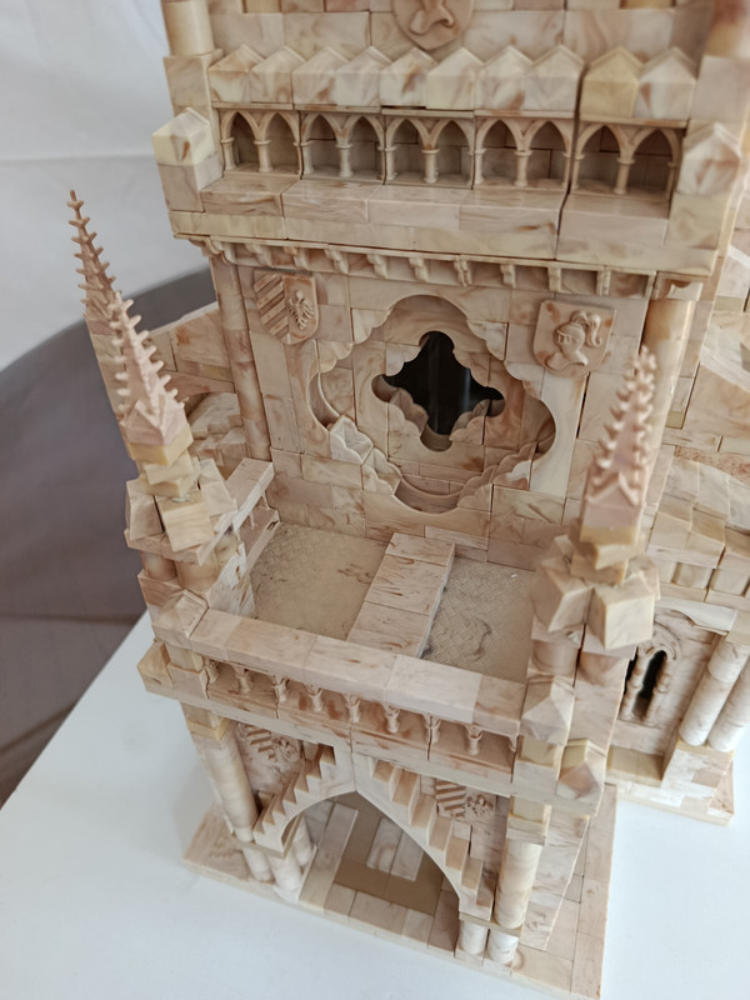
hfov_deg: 56.8
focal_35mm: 24
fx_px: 693
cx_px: 375
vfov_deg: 71.6
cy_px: 500
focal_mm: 5.24
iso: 721
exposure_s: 1/100
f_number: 1.7
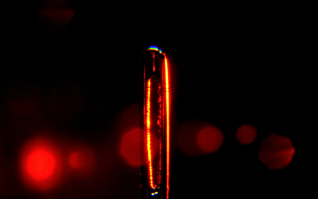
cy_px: 143
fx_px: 2791
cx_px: 159
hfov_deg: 6.5
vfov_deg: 4.1
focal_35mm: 322
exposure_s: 1/1.3
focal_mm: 140
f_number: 36
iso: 100
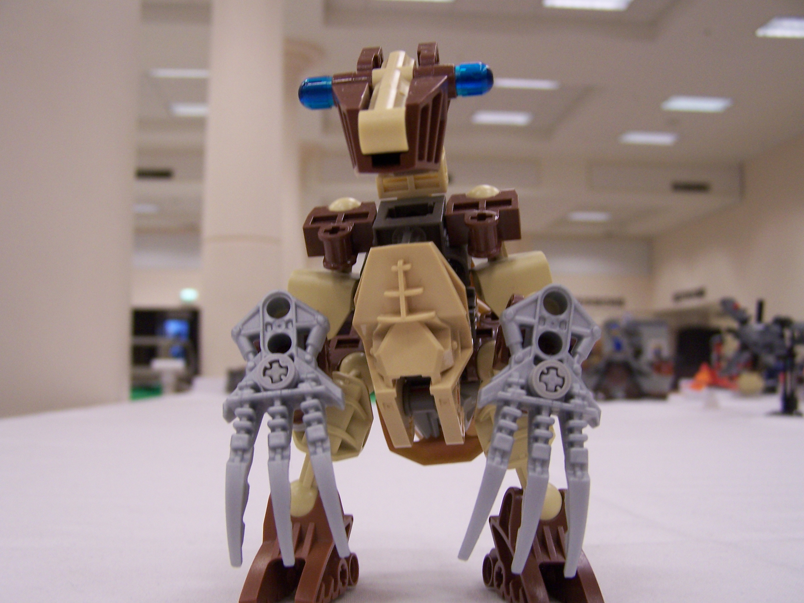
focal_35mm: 38
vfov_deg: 37.7
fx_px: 883
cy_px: 302
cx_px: 402
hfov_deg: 49.0
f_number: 2.8
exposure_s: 1/30
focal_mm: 6.3
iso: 140
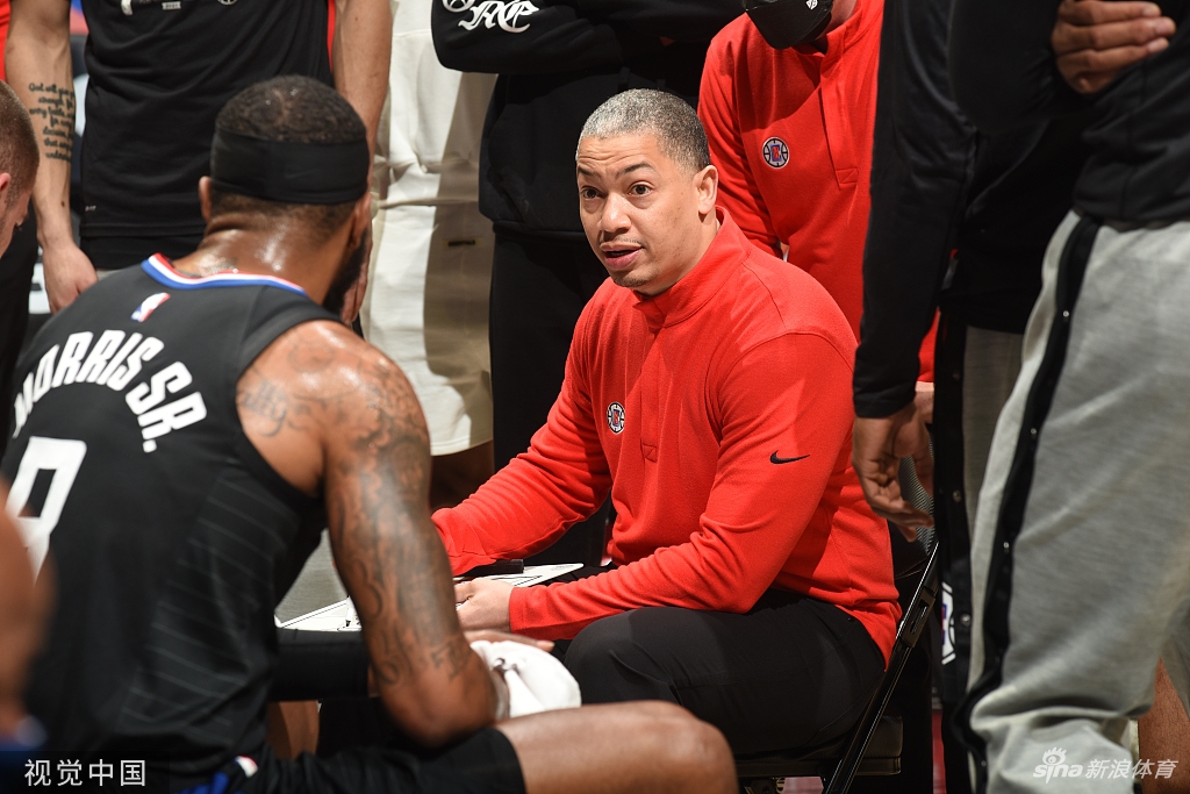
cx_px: 595
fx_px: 6612
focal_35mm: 200
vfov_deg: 6.9
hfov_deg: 10.3
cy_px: 397
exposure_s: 1/250
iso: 400
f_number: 8
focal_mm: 200
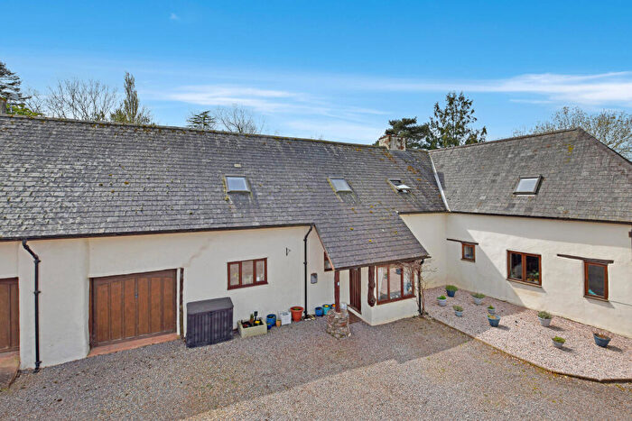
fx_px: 263
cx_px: 316
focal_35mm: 15
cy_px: 210
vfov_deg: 77.4
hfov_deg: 100.4
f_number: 10
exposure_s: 1/200
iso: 100
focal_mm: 10
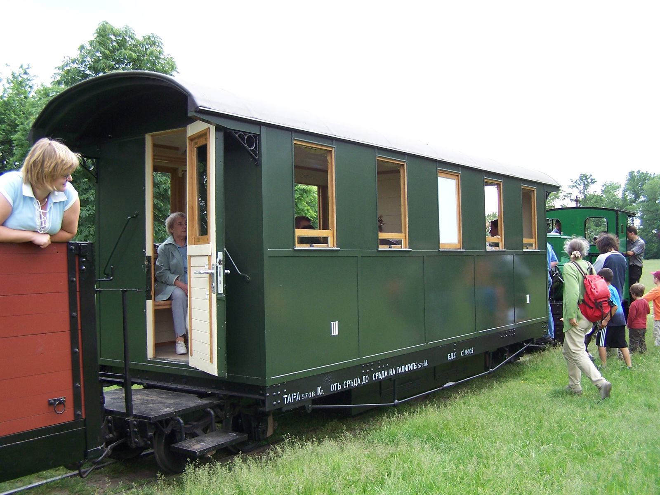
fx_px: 725
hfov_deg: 49.0
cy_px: 248
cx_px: 330
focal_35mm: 38
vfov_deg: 37.7
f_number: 2.8
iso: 80
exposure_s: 1/250
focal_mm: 6.3
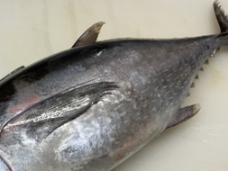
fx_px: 362
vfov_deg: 26.1
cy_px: 135
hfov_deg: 33.7
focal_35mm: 55
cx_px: 40
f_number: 1.8
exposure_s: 1/120
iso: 32
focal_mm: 3
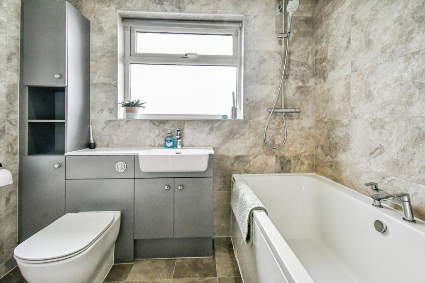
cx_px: 212
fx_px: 177
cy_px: 142
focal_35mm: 15
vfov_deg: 77.3
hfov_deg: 100.4
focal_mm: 10
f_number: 8
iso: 800
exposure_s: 1/60
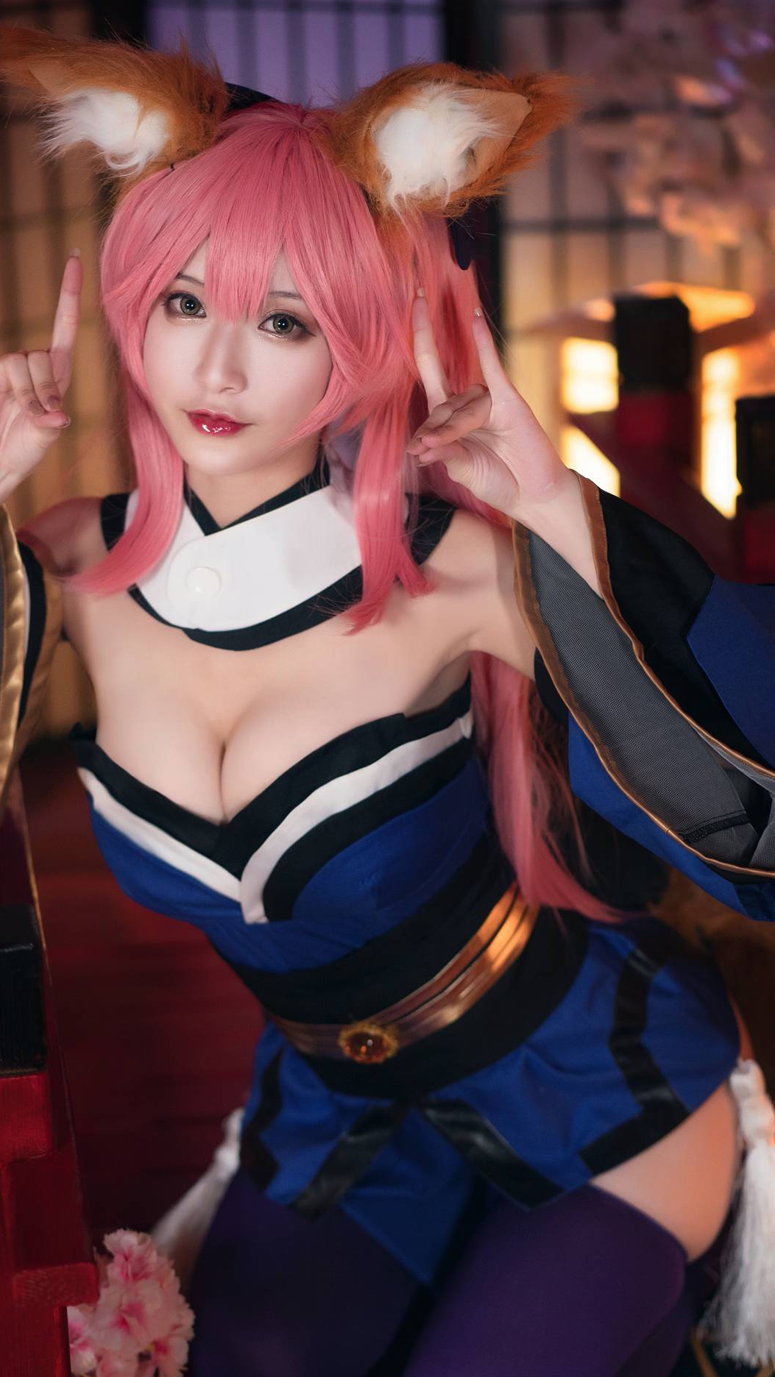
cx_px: 298
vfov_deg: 20.0
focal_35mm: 107
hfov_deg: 11.3
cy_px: 793
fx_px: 3909
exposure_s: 1/160
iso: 1250
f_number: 2.5
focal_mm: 85
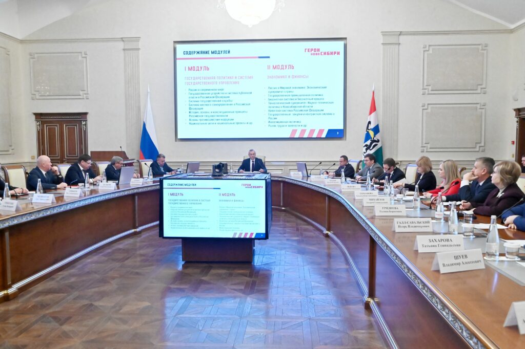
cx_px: 262
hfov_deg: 58.7
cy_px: 174
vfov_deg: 41.1
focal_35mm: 32
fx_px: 466
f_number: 11
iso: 6400
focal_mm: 32
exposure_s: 1/160
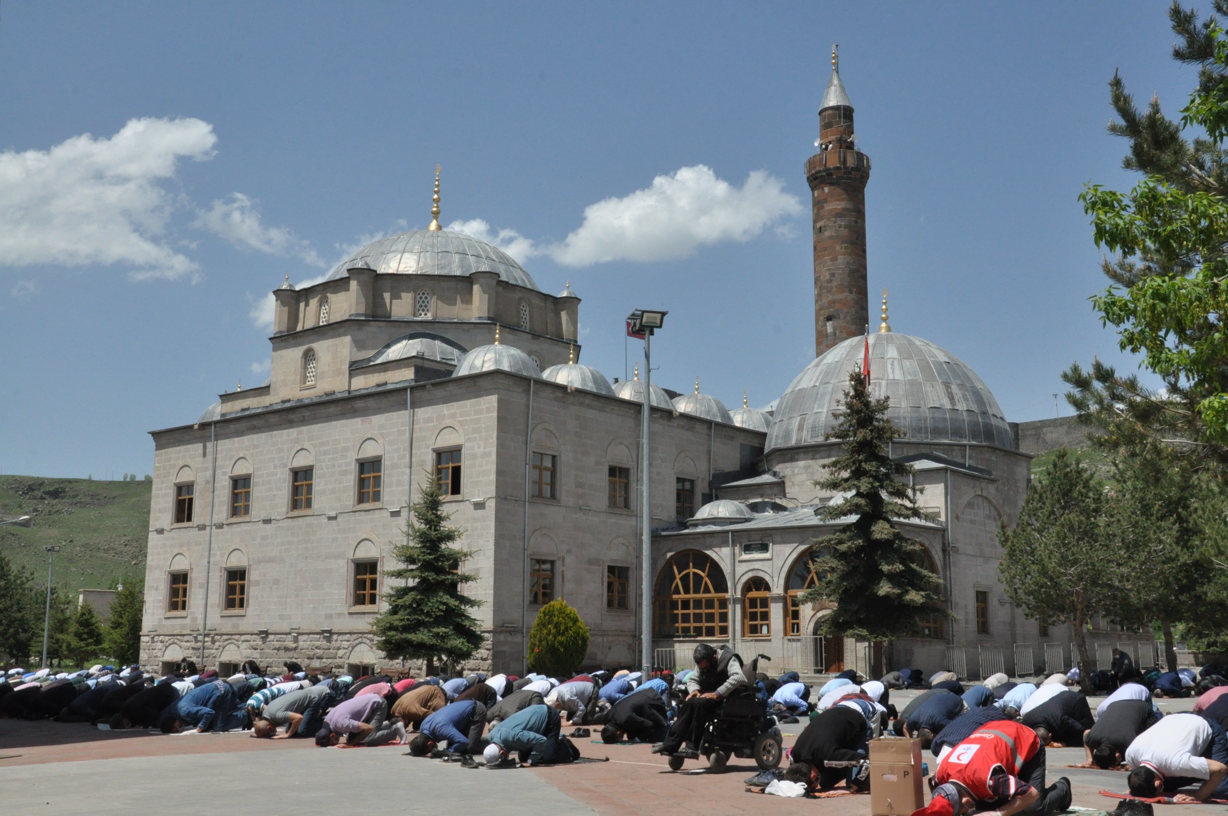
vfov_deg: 34.1
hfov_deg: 49.6
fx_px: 1329
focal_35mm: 39
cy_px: 408
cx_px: 614
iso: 1250
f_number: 16
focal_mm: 26
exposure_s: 1/1000
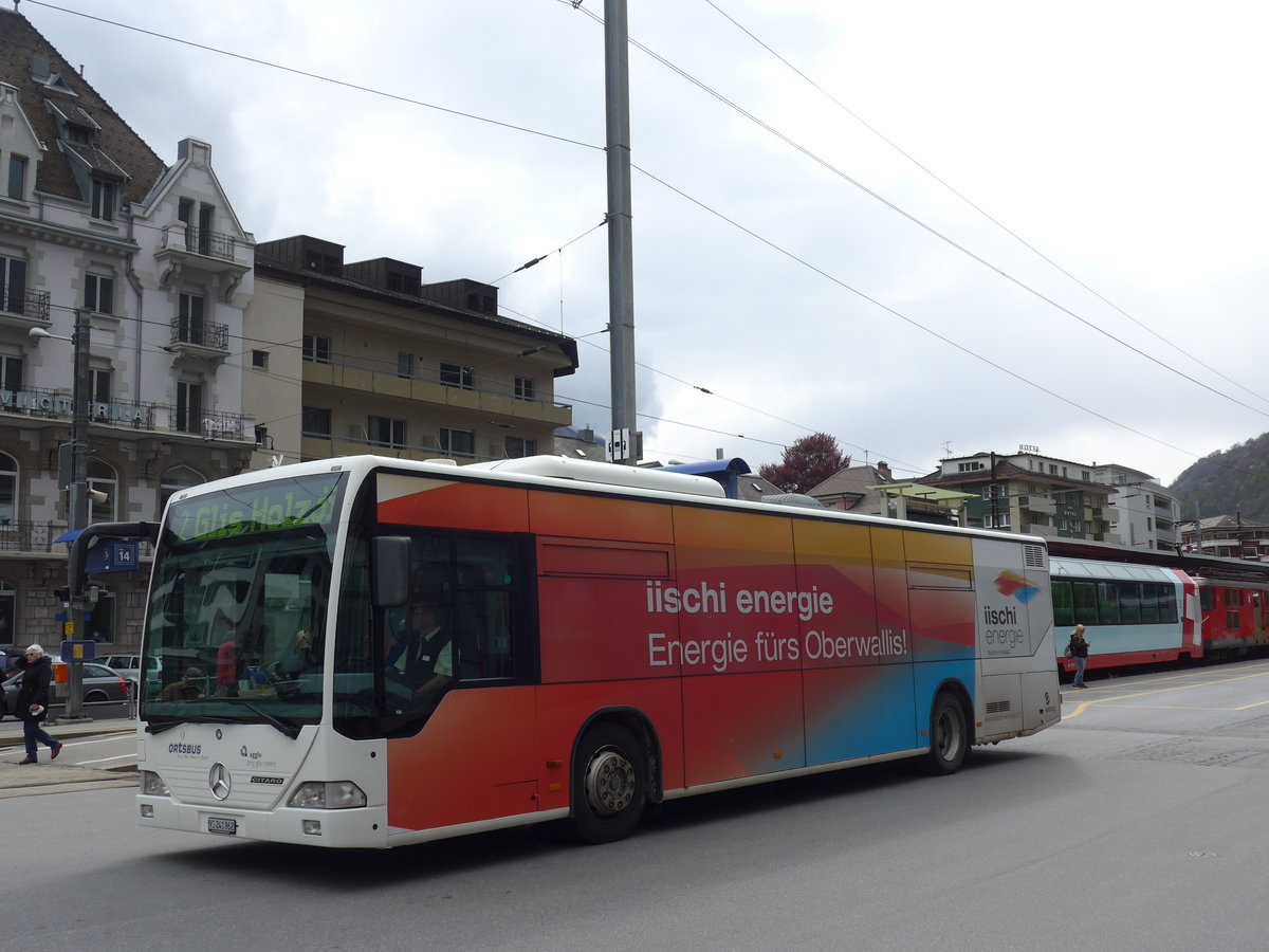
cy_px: 476
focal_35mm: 36
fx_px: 1320
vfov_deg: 39.7
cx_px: 634
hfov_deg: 51.4
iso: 80
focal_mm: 7.5
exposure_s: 1/1000
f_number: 2.8
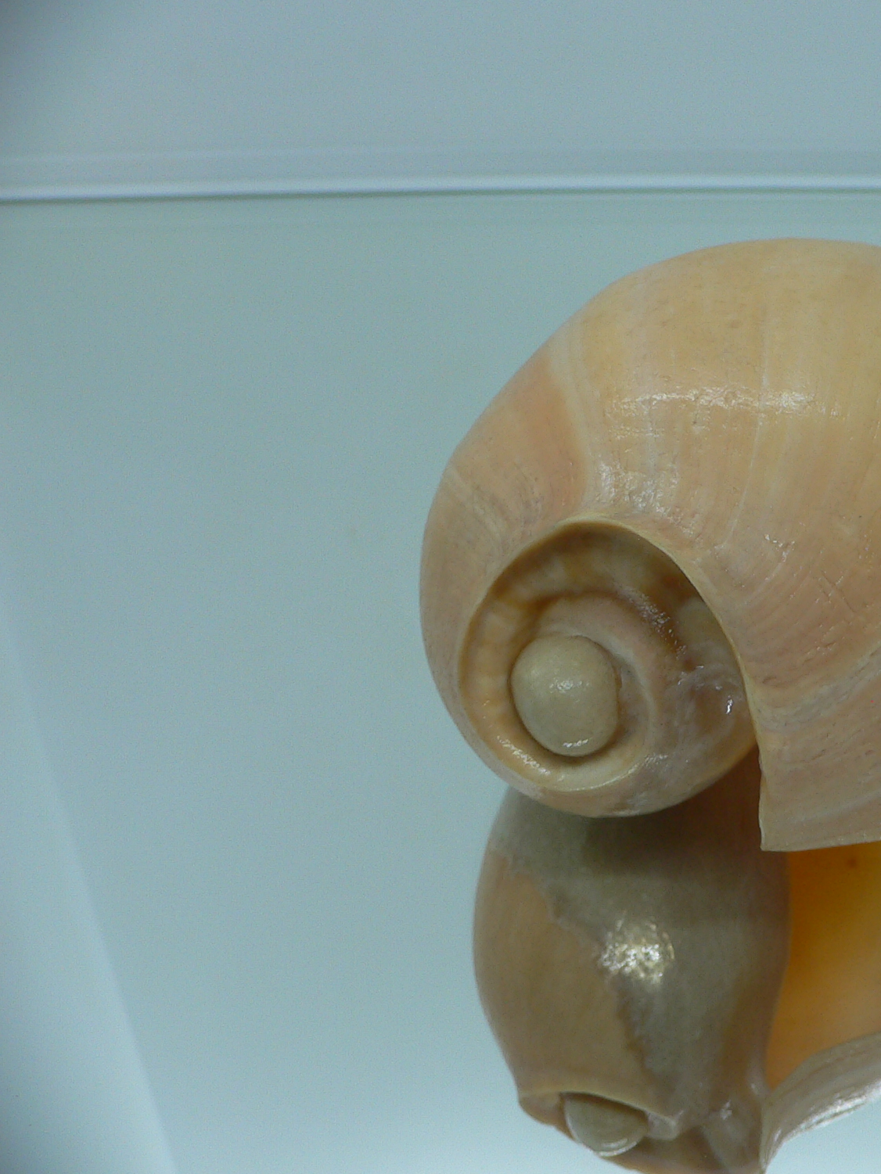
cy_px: 585
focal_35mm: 47
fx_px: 1595
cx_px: 784
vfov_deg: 40.4
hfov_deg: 29.7
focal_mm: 4.6
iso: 80
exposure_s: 1/60
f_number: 2.8
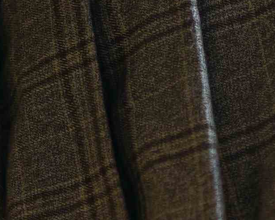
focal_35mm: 321
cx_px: 326
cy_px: 412
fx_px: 2613
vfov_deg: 4.8
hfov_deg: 6.0
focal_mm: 50
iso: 200
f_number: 1.8
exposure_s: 1/250
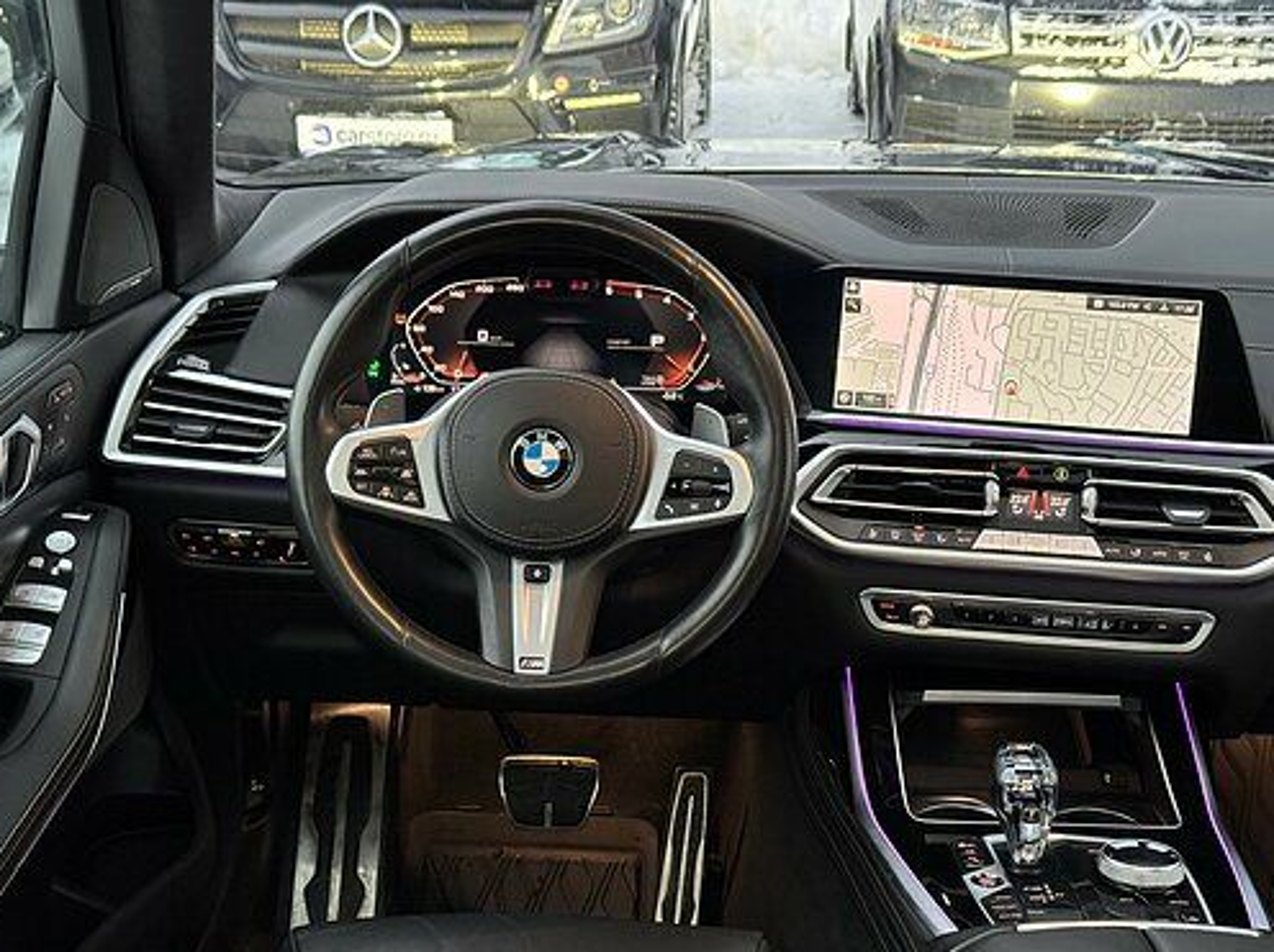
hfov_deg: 36.2
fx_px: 1949
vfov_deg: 27.5
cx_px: 665
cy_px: 518
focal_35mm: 53
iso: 500
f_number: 1.78
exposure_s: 1/31
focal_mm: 6.76
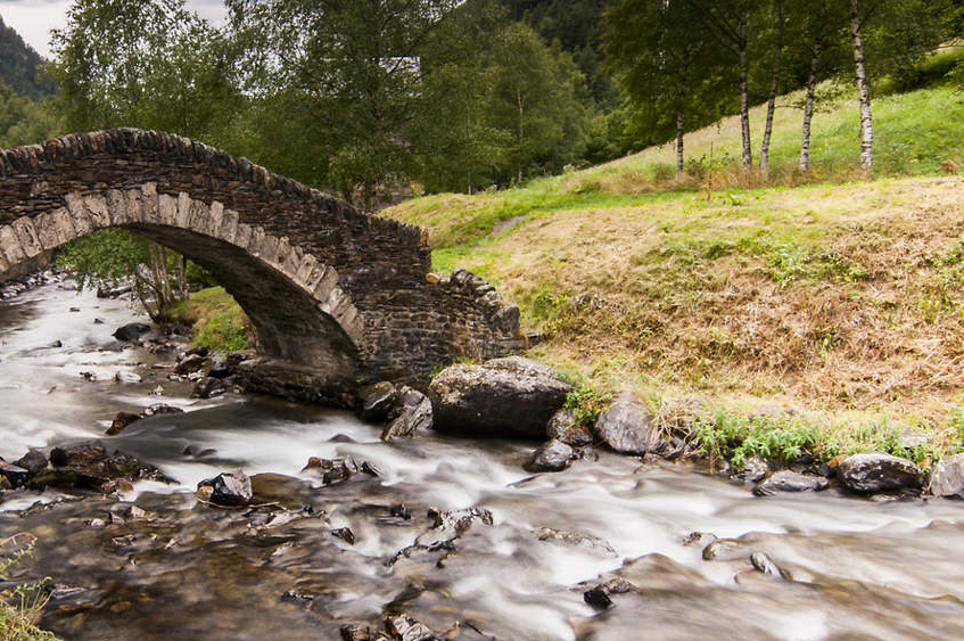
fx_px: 910
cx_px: 293
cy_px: 354
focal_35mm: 34
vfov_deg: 38.8
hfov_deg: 54.3
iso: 200
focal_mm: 16
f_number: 22
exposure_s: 2
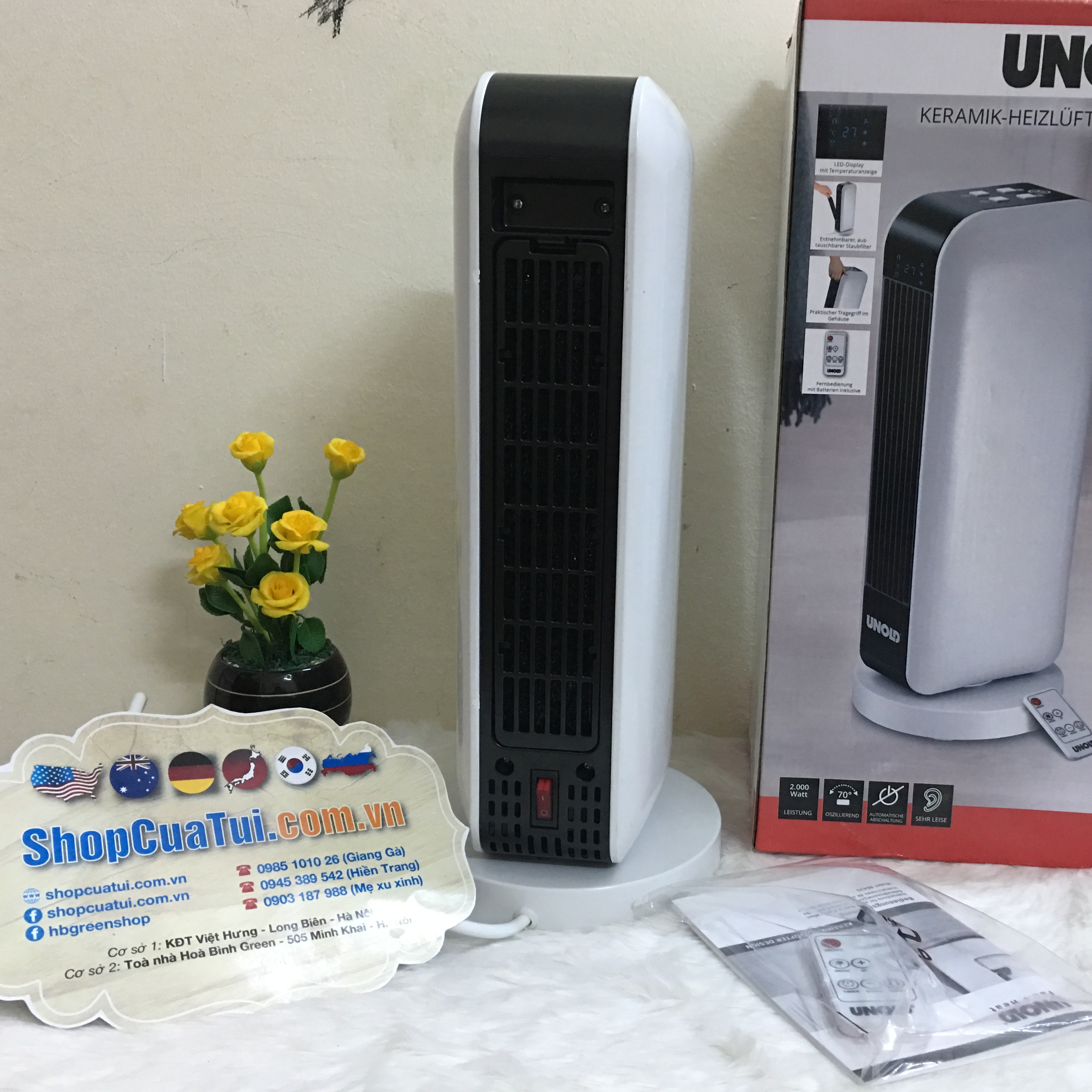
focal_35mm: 35
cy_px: 537
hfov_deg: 46.8
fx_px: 1249
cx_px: 676
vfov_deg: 47.2
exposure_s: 1/10
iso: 100
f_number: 2.2
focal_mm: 4.15
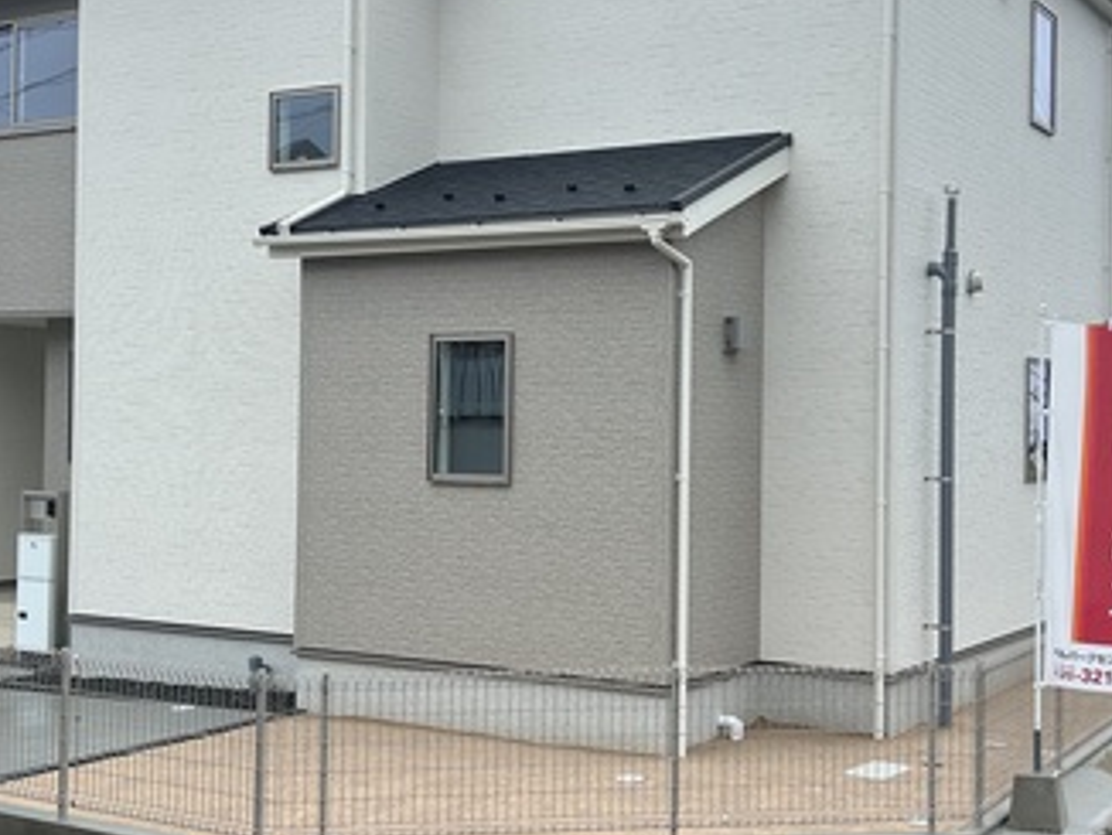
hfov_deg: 37.5
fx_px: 1640
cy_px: 389
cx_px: 570
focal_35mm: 51
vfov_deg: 28.6
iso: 50
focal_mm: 5.7
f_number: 1.5
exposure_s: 1/1183
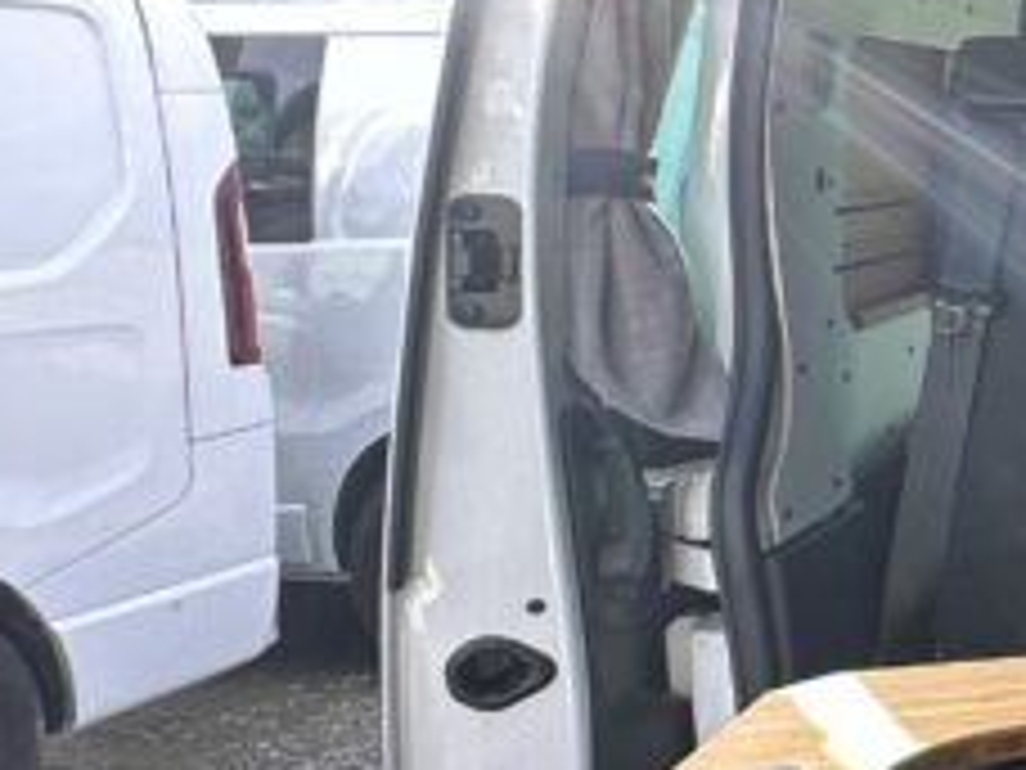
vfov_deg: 23.2
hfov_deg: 19.6
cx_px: 1980
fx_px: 1867
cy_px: 275
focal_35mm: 63
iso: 64
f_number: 2.2
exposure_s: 1/99
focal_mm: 2.22
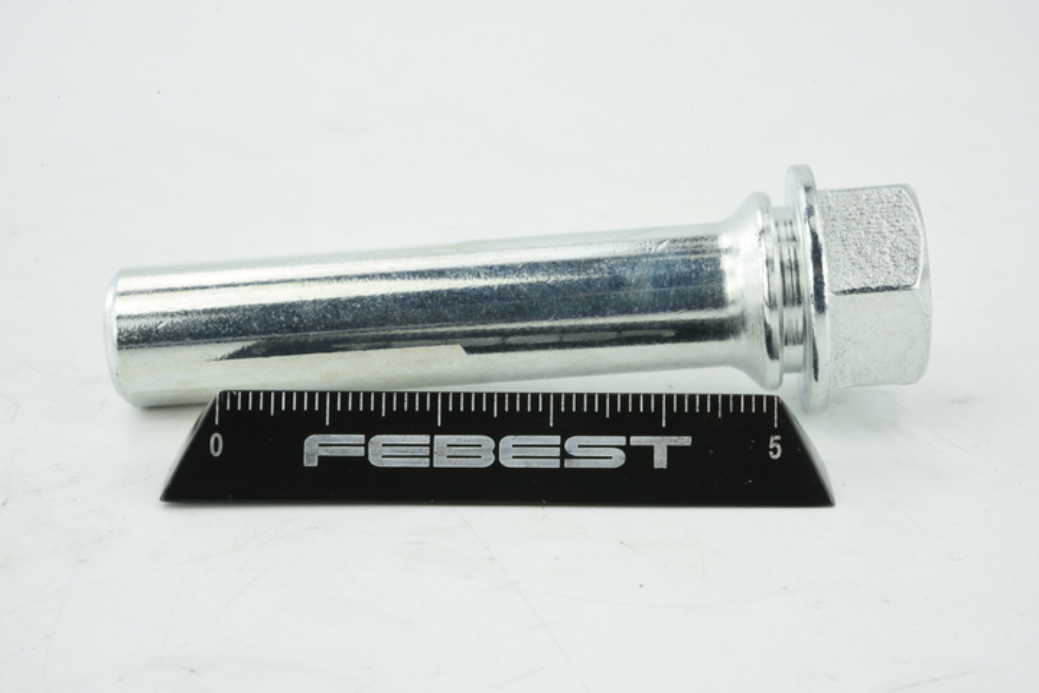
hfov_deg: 33.4
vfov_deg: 22.6
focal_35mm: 60
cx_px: 520
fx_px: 1732
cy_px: 346
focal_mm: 60
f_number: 29
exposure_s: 1/2.5
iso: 64
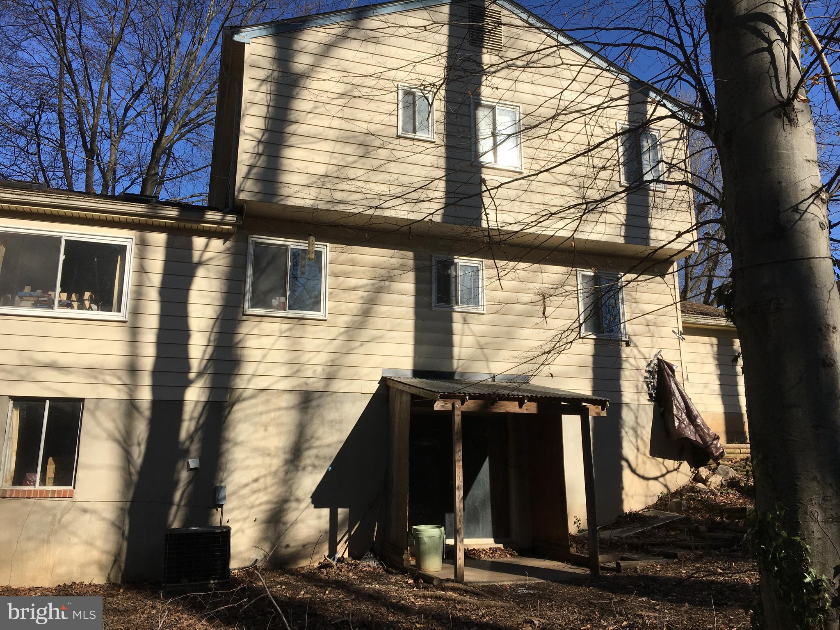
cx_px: 420
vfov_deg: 48.2
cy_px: 315
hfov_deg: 61.7
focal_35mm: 29
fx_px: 704
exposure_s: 1/2137
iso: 25
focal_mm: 4.15
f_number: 2.2
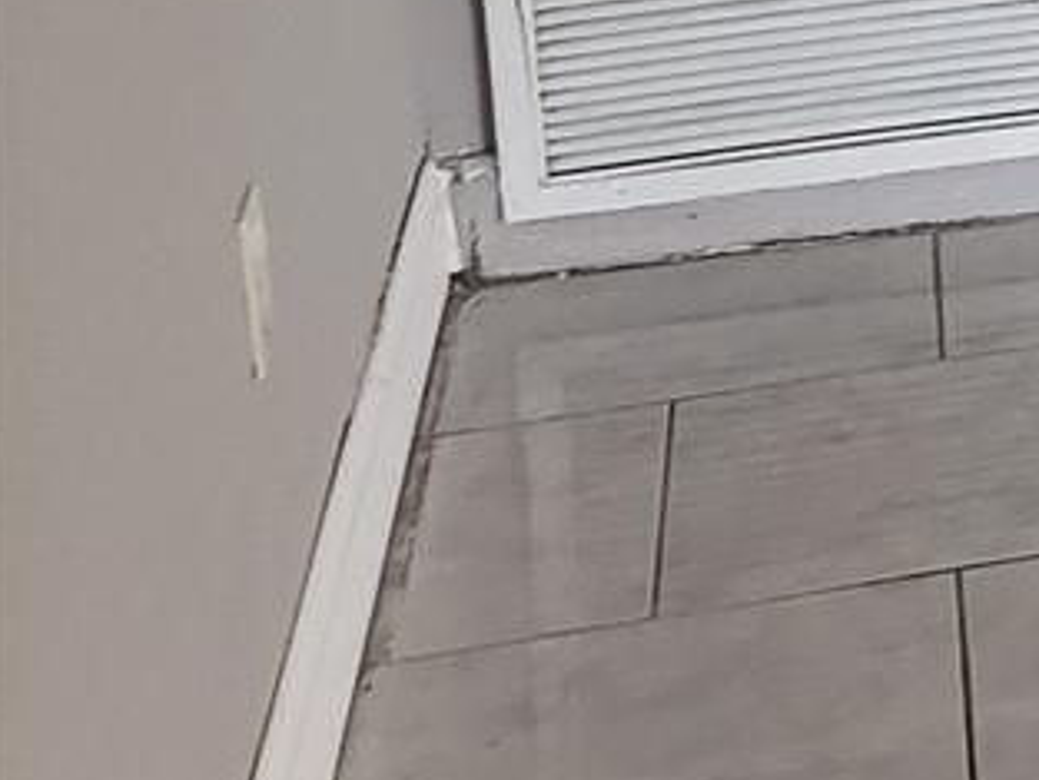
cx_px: 2636
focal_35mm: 133
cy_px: -657
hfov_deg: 11.6
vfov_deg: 10.4
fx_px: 3994
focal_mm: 4.3
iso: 320
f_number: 2.4
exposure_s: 1/40
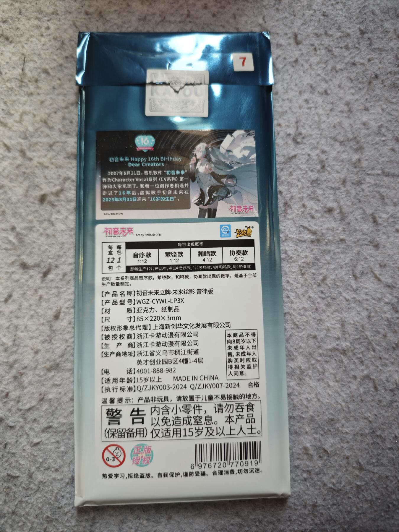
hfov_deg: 58.9
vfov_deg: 73.9
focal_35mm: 23
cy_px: 266
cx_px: 200
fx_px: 353
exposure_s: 1/100
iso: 160
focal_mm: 6.55
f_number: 1.6
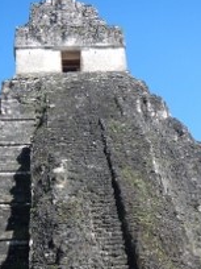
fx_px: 426
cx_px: 97
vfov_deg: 34.0
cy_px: 212
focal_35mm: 55
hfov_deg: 26.6
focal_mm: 5
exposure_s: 1/500
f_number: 3.9
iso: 125
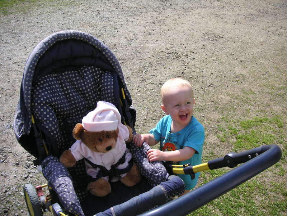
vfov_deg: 38.7
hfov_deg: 50.1
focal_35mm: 37
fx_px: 307
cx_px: 144
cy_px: 108
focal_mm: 6.1
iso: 50
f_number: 6.7
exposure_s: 1/180
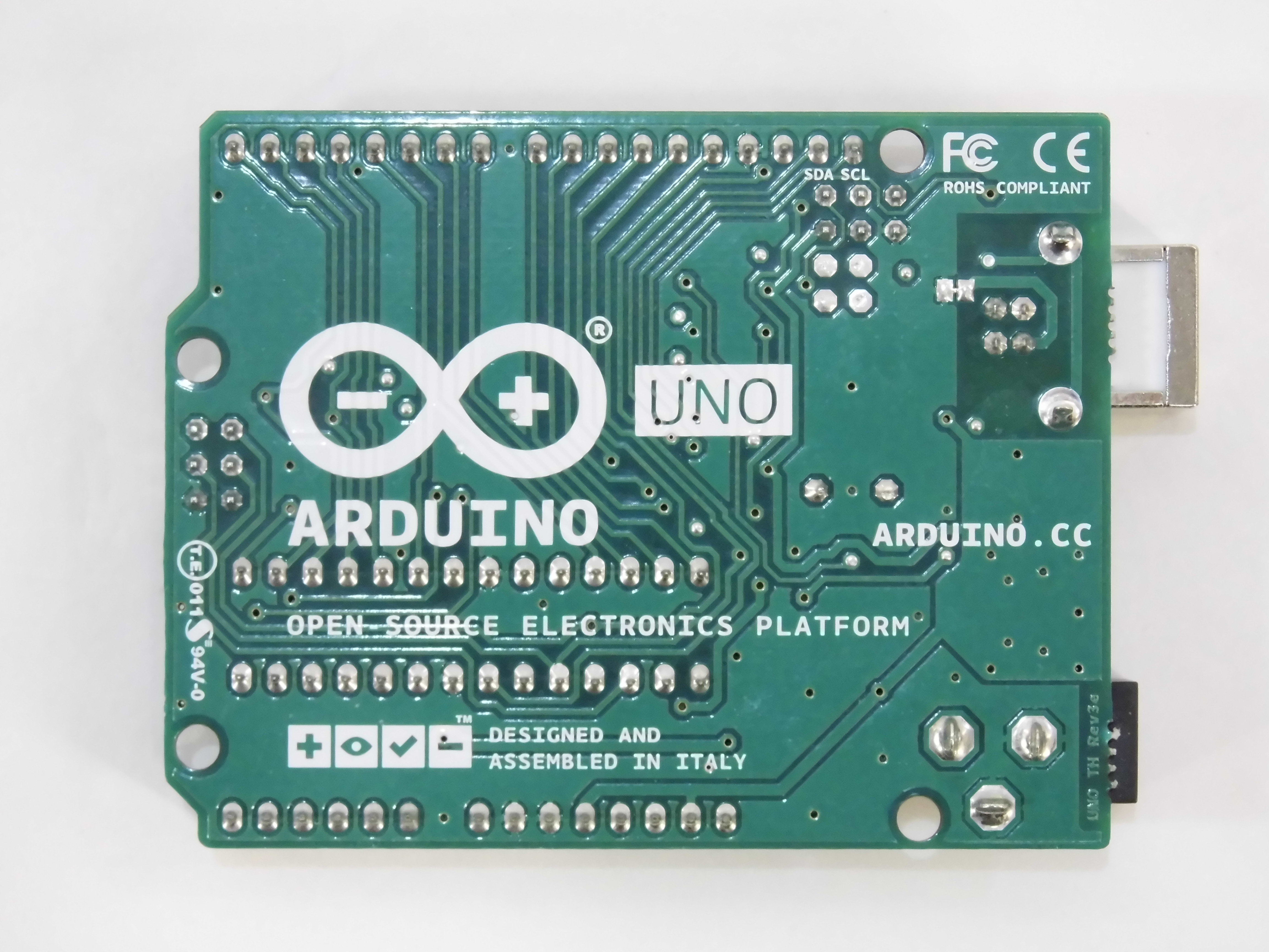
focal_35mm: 128
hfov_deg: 15.4
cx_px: 634
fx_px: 4692
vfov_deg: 11.6
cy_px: 476
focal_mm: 22.9
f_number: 5.3
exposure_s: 1/125
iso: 500
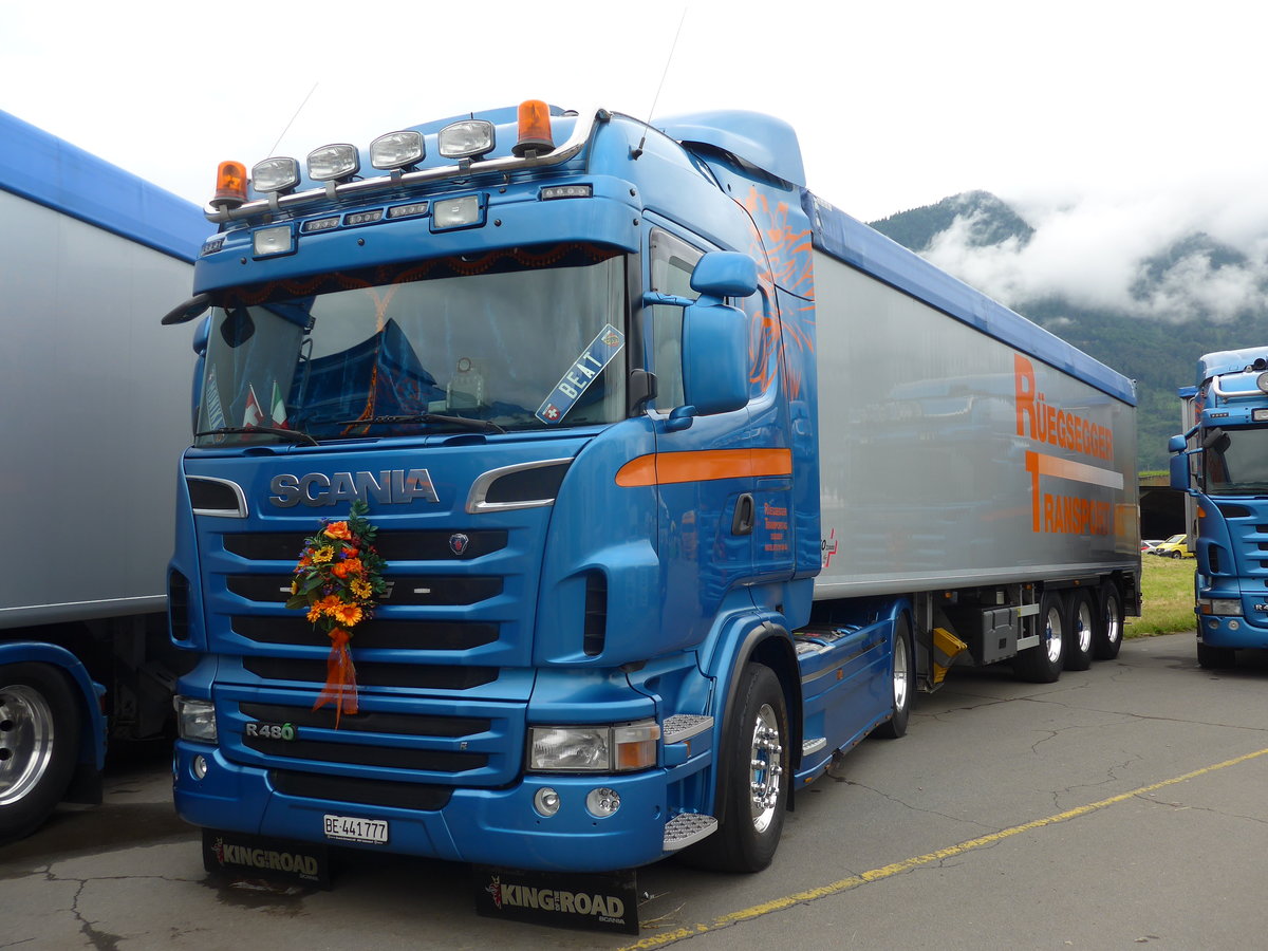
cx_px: 634
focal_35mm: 29
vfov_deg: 48.2
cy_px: 476
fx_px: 1062
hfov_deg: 61.7
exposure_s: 1/400
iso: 80
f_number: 2.8
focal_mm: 6
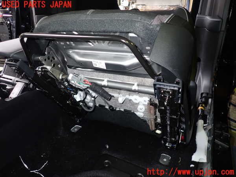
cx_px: 118
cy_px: 88
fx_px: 170
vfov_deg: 54.9
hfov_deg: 69.4
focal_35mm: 25
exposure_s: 1/30
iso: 200
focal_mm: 4.5
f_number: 2
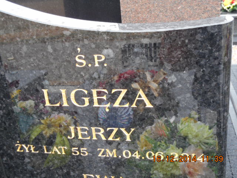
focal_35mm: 43
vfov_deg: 33.6
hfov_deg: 43.9
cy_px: 89
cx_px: 118
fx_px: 294
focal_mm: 7.6
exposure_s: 1/30
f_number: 4.2
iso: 220
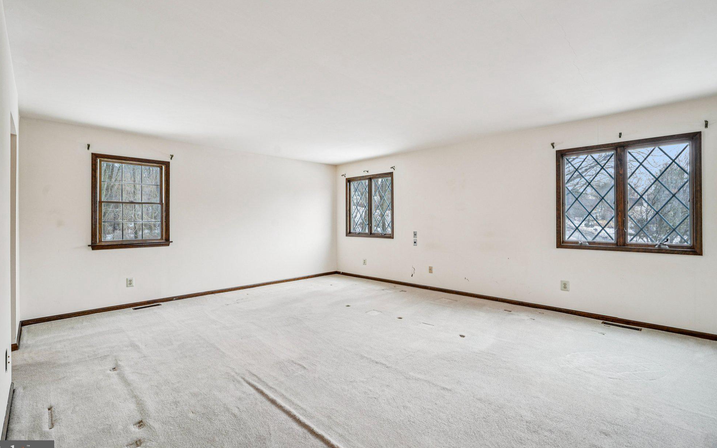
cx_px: 348
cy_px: 217
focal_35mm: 16
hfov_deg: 97.8
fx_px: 313
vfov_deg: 71.2
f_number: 8
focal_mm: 15
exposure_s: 1/30
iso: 400
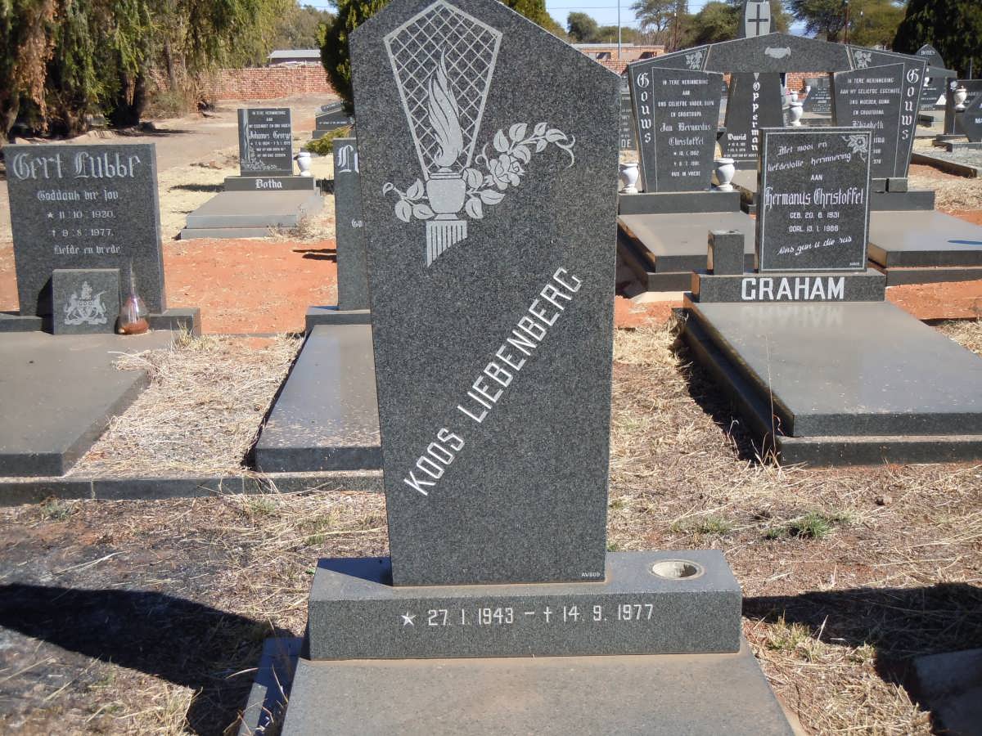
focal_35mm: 52
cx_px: 491
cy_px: 368
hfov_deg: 36.8
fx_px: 1475
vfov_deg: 28.0
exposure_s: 1/250
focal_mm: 9.3
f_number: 7.8
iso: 200
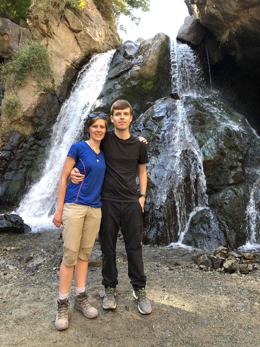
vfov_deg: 63.4
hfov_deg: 49.7
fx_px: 280
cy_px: 174
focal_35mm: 28
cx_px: 130
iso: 25
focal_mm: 4
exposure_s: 1/40
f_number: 1.8
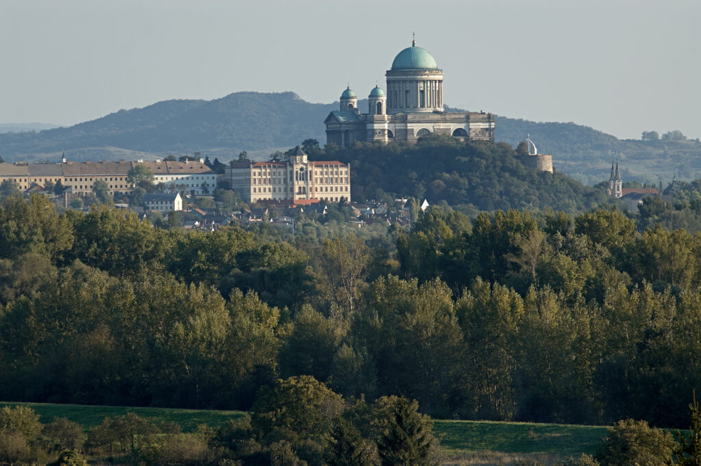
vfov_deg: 4.6
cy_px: 233
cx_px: 350
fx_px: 5837
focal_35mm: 300
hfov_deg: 6.9
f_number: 5.6
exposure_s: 1/250
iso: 200
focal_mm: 200
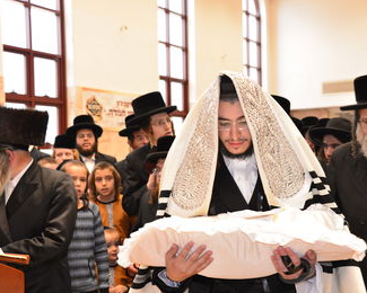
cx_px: 203
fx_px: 565
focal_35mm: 52
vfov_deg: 29.1
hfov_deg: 36.0
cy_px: 149
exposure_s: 1/100
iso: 2000
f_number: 5.6
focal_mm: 45
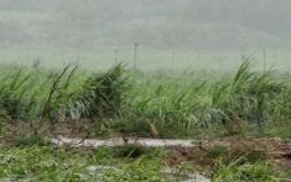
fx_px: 2880
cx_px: 120
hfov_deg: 5.8
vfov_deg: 3.6
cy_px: 152
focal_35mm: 363
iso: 1000
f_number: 11
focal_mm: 70
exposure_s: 1/500
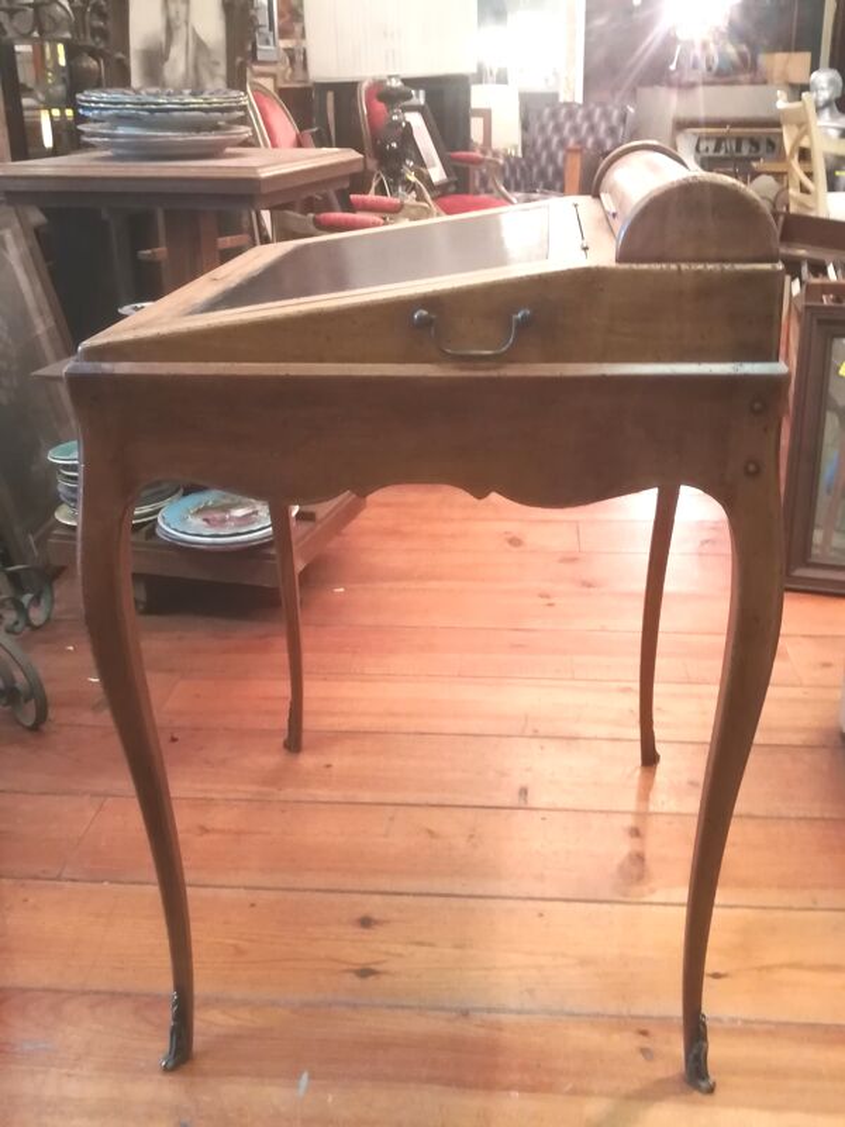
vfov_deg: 51.4
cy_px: 564
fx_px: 1172
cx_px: 422
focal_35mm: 36
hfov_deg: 39.7
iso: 500
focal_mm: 3.83
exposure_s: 1/25
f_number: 2.2
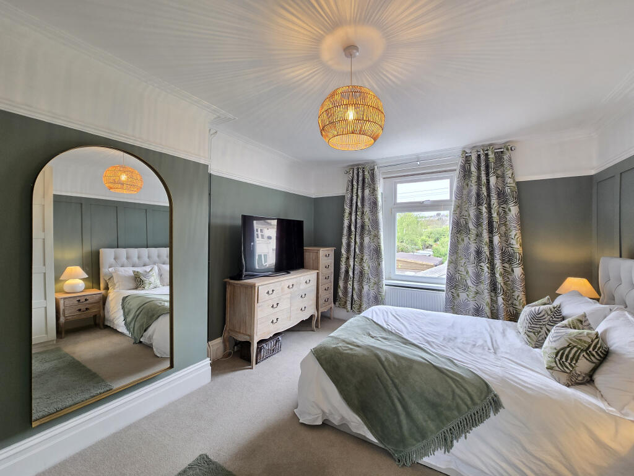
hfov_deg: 106.2
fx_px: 238
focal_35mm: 13
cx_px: 317
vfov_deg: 89.9
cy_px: 238
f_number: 2.2
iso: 100
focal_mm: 2.2
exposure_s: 1/50
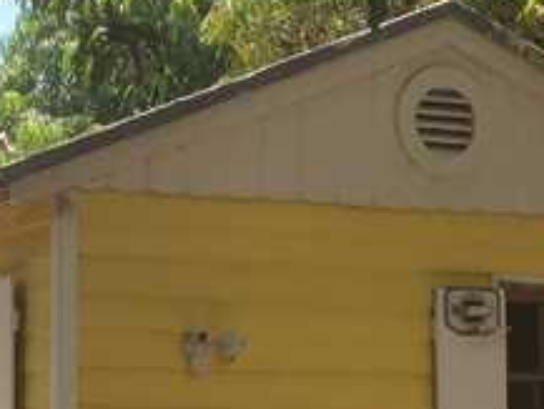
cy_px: 396
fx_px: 1682
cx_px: -110
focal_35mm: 107
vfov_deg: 13.7
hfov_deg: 17.5
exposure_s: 1/807
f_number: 2.2
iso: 32
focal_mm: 4.15
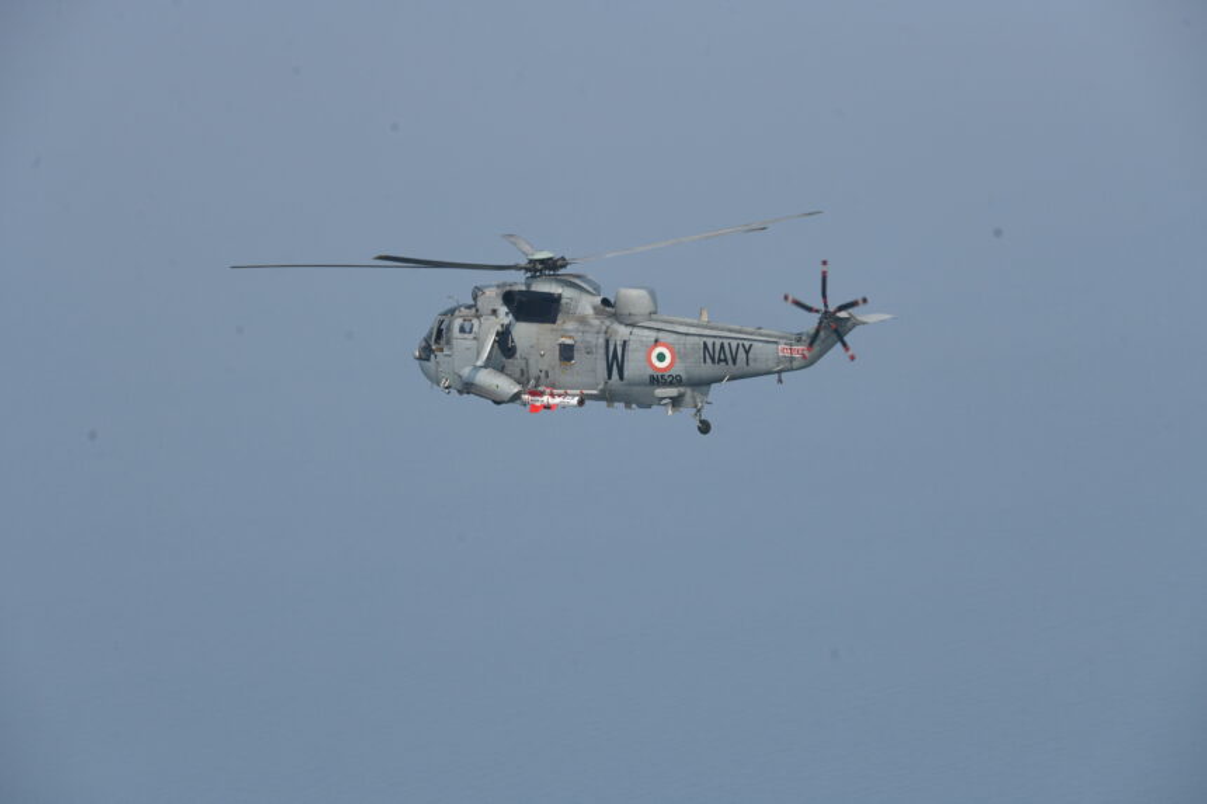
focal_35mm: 220
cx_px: 604
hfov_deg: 9.4
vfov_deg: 6.2
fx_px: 7374
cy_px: 402
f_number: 10
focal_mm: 220
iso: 500
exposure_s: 1/1600
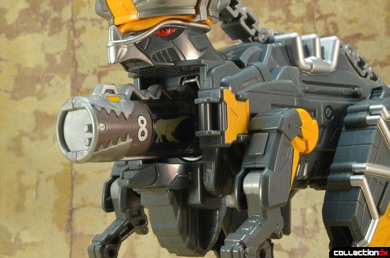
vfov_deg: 16.5
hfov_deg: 24.7
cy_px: 129
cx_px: 195
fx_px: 891
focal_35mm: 82
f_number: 29
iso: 100
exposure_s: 1.6
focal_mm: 55
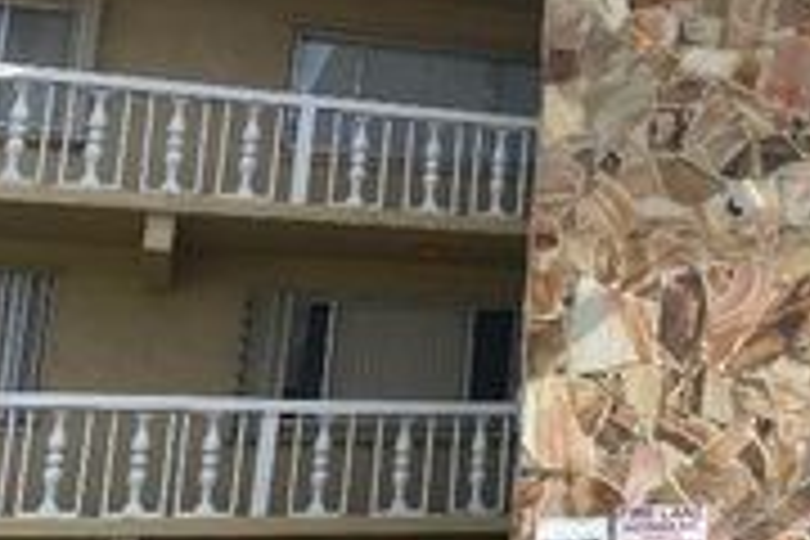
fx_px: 1687
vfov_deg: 18.0
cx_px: 1112
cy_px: 101
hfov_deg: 23.2
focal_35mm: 75
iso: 32
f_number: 1.6
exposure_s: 1/1984
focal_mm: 4.2
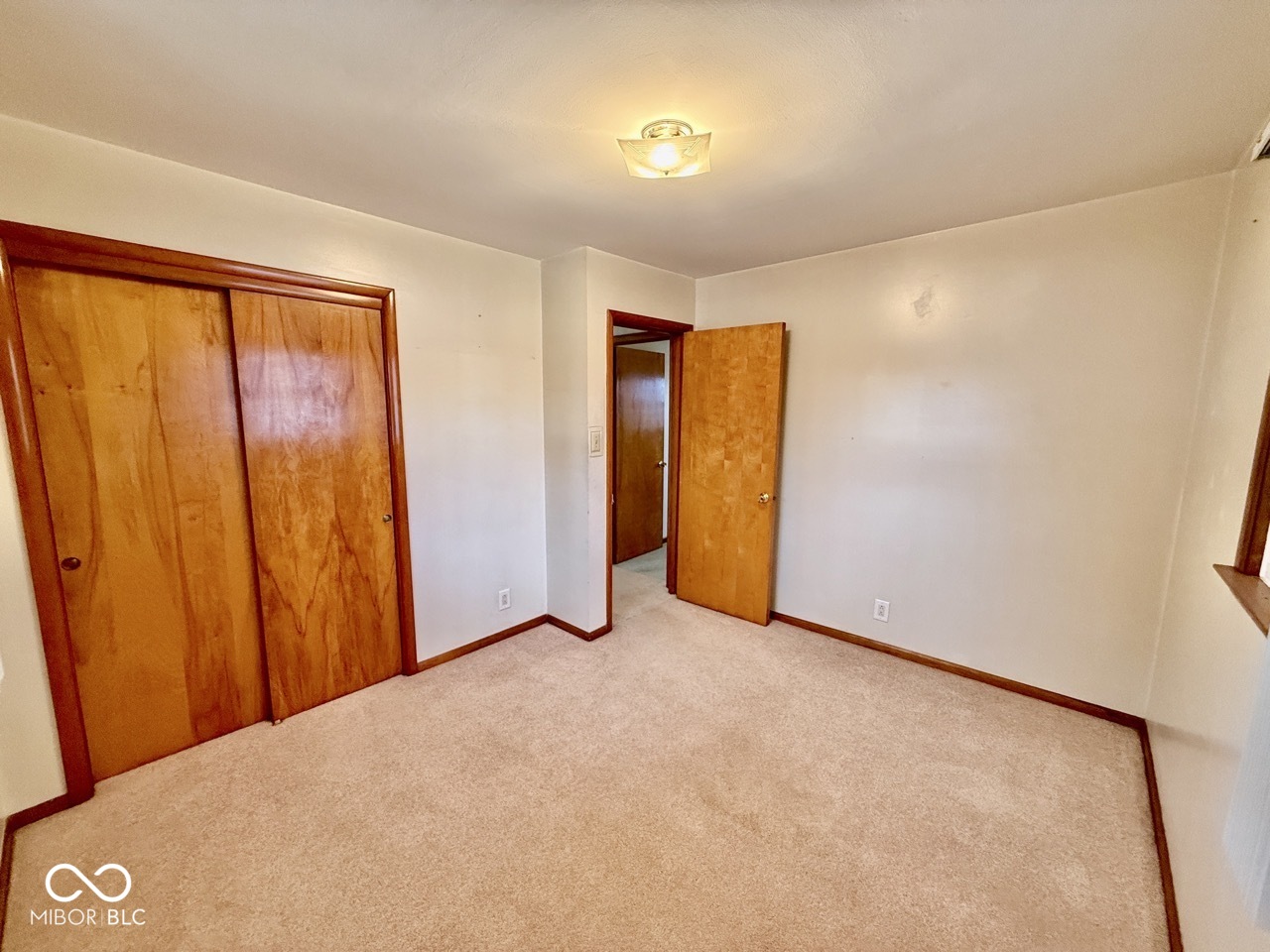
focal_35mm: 14
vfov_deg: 85.7
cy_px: 476
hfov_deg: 102.1
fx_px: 514
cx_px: 635
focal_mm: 2.22
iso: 400
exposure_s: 1/60
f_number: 2.2
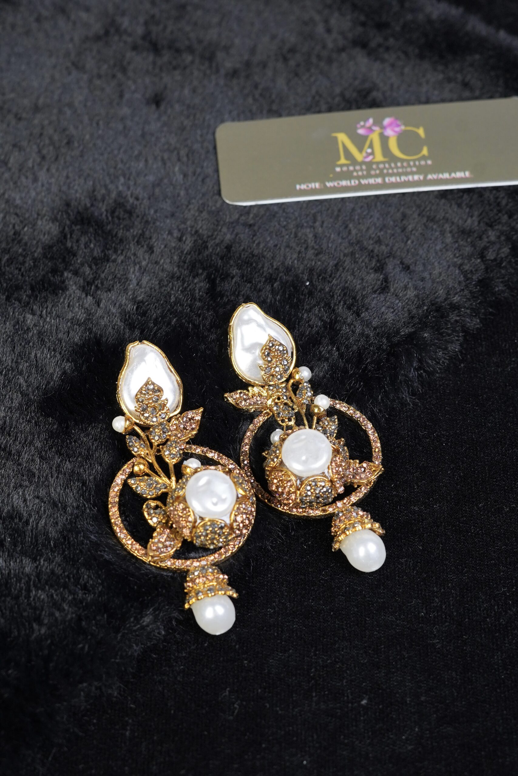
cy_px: 388
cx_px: 259
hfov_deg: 18.2
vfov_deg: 27.0
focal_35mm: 75
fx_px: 1618
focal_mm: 50
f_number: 6.3
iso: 800
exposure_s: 1/160
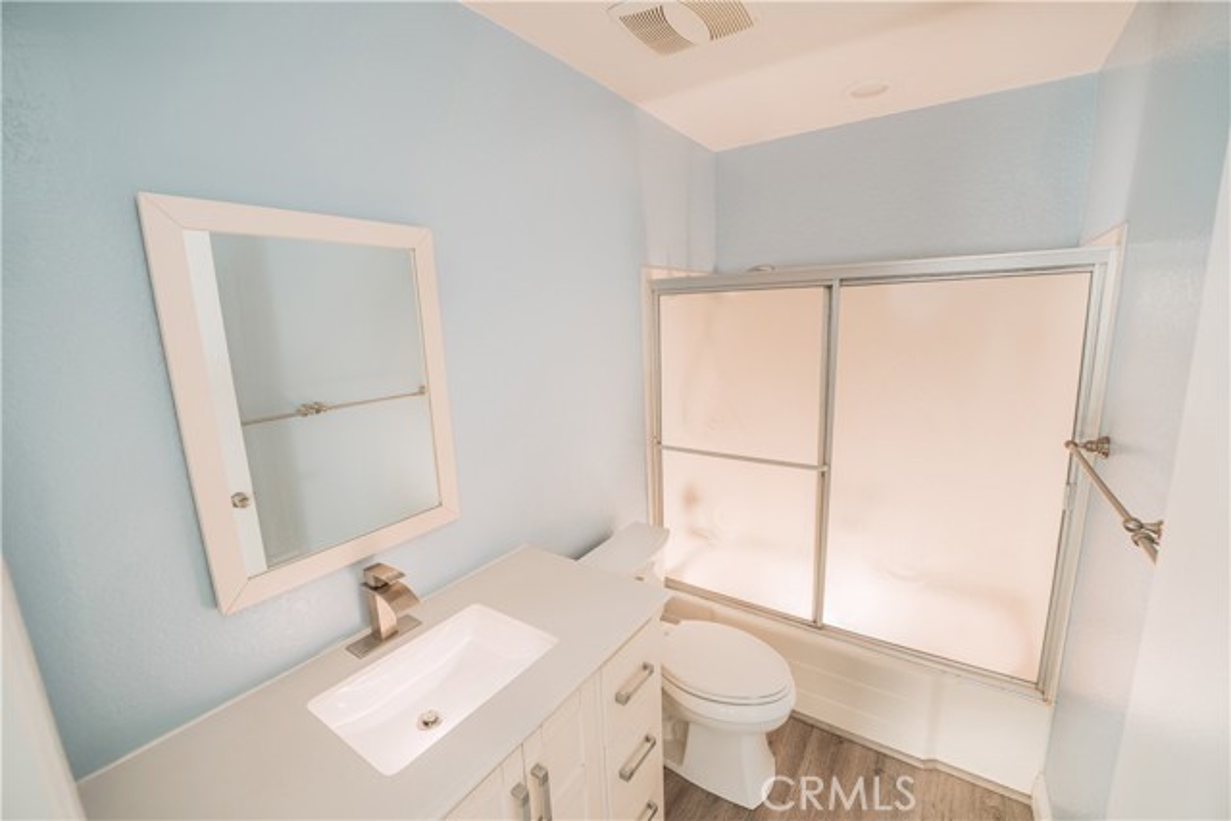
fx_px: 479
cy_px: 410
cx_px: 616
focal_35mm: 14
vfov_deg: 81.2
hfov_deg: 104.2
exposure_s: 5
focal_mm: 14
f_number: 5.6
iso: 200
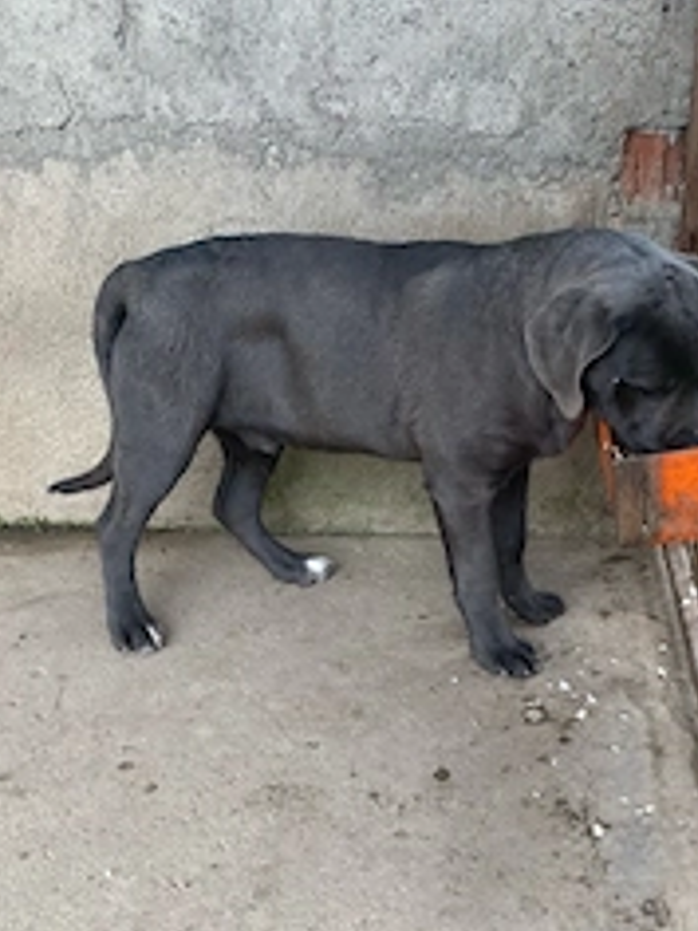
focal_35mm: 44
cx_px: 497
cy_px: 722
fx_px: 1183
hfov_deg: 32.4
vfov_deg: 41.4
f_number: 1.8
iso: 32
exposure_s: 1/122
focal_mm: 4.25
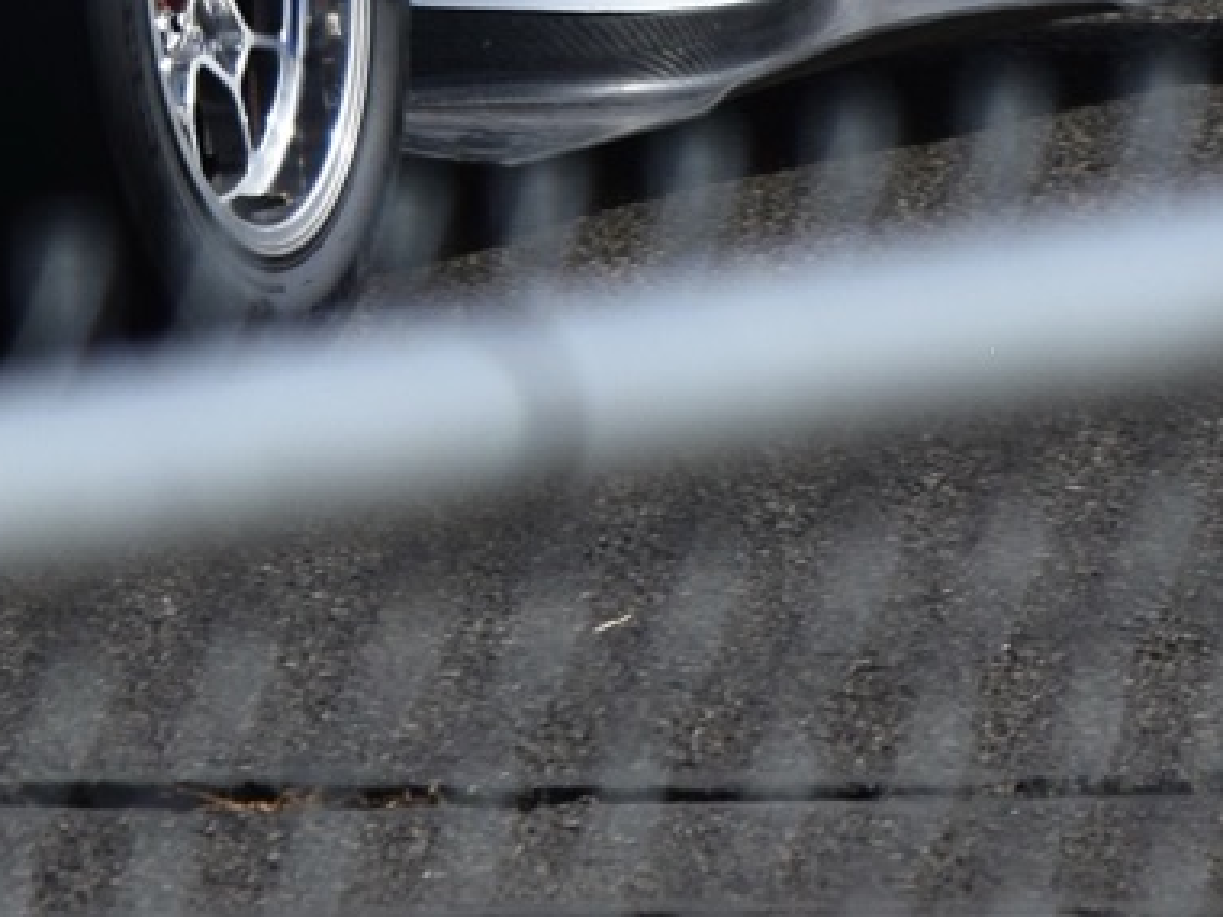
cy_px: -729
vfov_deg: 1.0
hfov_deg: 1.3
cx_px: -570
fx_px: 53702
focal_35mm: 1520
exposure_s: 1/1600
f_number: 7.1
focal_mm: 200
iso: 400
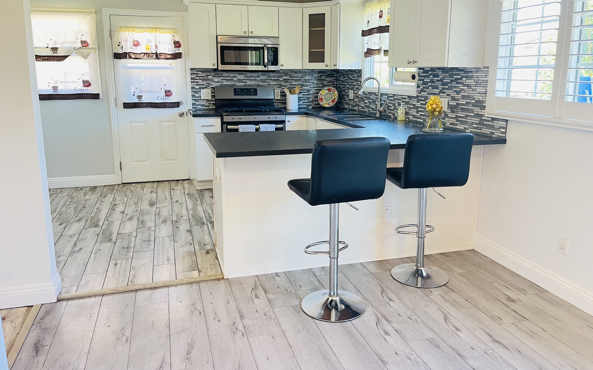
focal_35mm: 28
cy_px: 159
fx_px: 452
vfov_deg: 44.4
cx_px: 298
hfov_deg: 66.5
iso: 160
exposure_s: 1/60
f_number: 1.6
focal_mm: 5.1
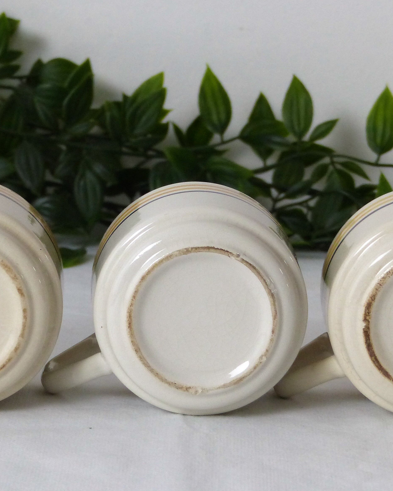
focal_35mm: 208
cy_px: 293
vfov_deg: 9.3
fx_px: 3024
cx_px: 186
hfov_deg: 7.4
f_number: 2.8
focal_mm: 20.5
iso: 250
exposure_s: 1/60
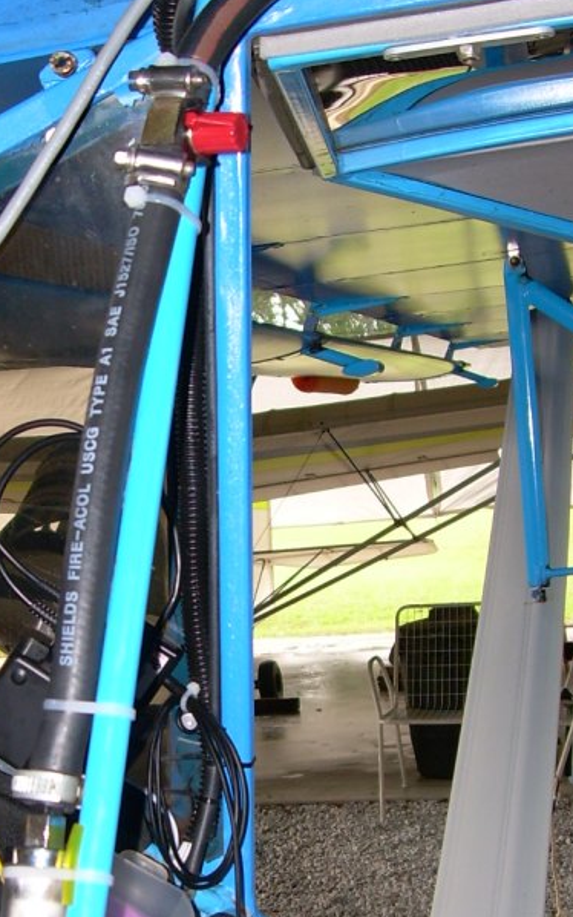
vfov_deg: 29.6
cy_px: 604
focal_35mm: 69
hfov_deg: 18.7
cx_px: 104
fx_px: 1723
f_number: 2.8
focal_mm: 6.3
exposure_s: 1/60
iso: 50
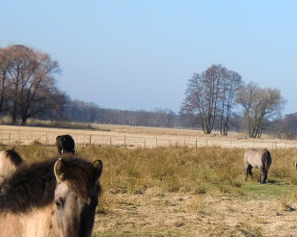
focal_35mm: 215
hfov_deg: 8.9
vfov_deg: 7.2
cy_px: 182
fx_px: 1889
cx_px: 283
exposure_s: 1/250
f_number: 5.9
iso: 64
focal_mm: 18.9
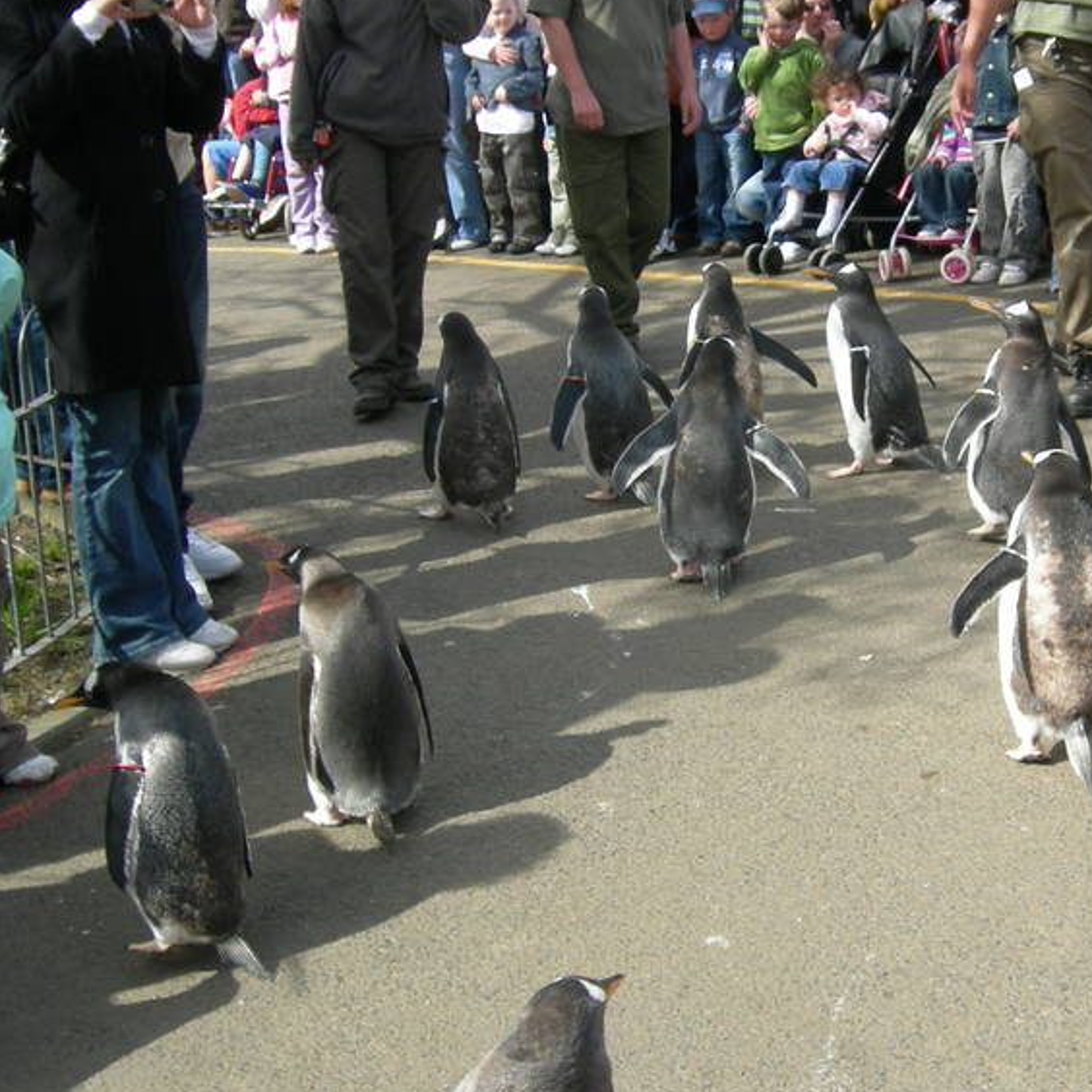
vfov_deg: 28.1
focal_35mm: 61
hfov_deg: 27.7
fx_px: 2177
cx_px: 834
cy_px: 451
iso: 64
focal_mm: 8
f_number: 5.6
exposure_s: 1/198
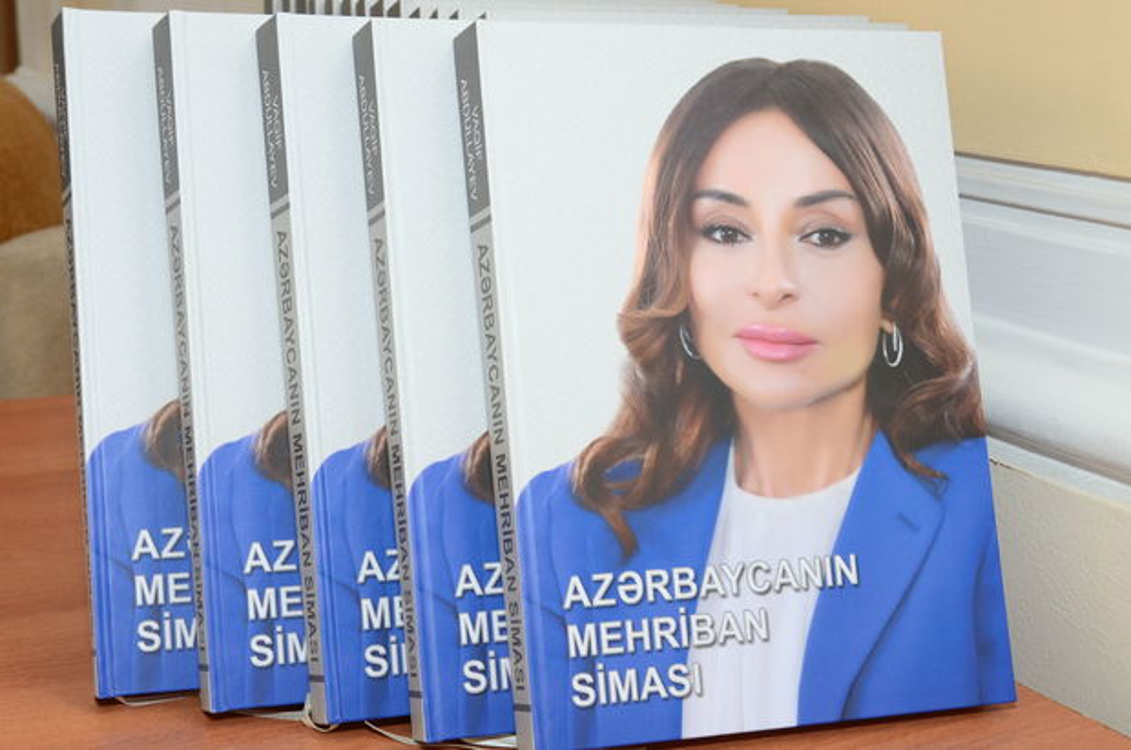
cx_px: 566
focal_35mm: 63
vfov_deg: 21.5
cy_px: 375
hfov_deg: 31.9
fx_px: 1976
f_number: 8
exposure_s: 1/100
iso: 1000
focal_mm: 42
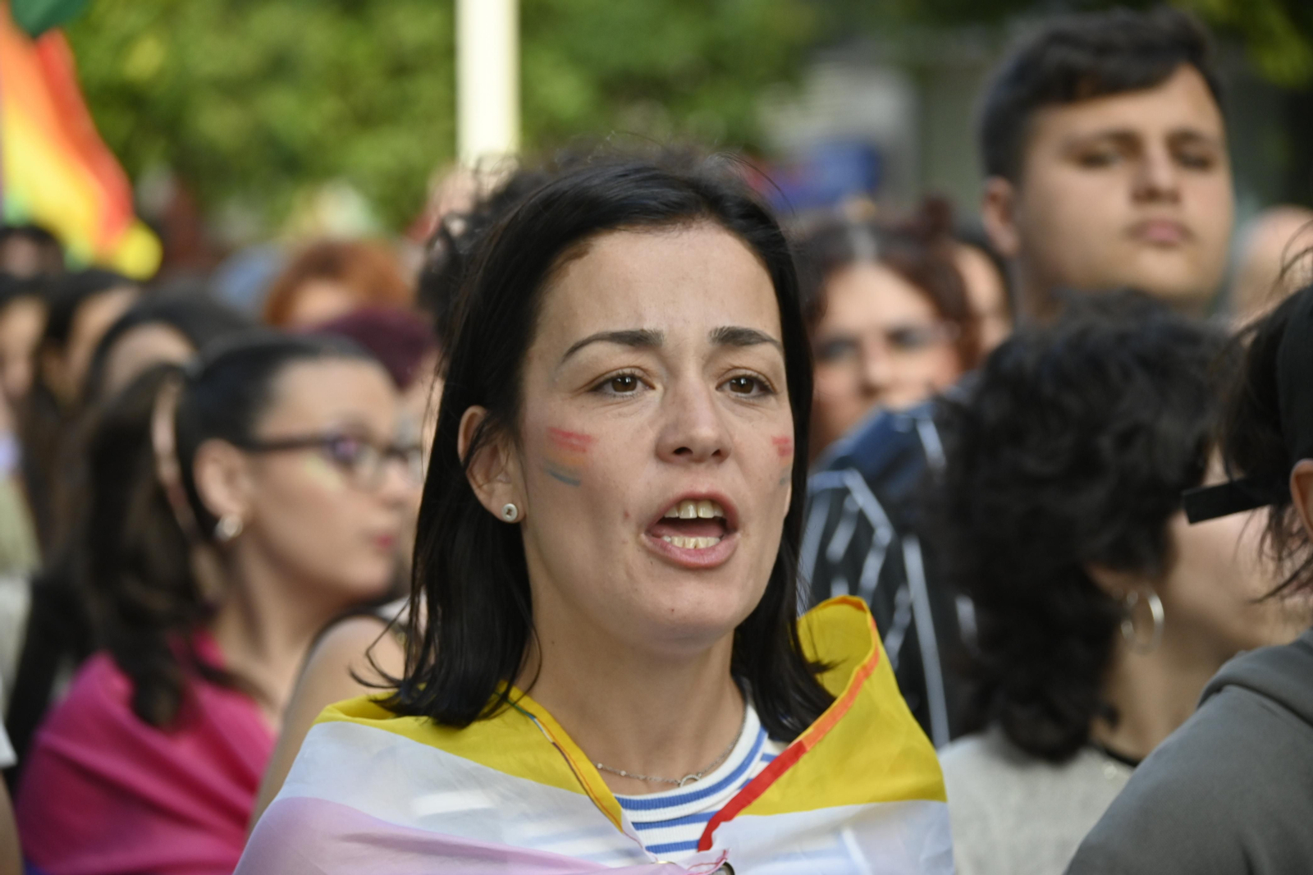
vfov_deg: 8.0
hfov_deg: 11.9
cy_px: 438
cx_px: 656
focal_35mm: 172
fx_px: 6290
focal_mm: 115
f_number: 5.6
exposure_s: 1/320
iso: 500
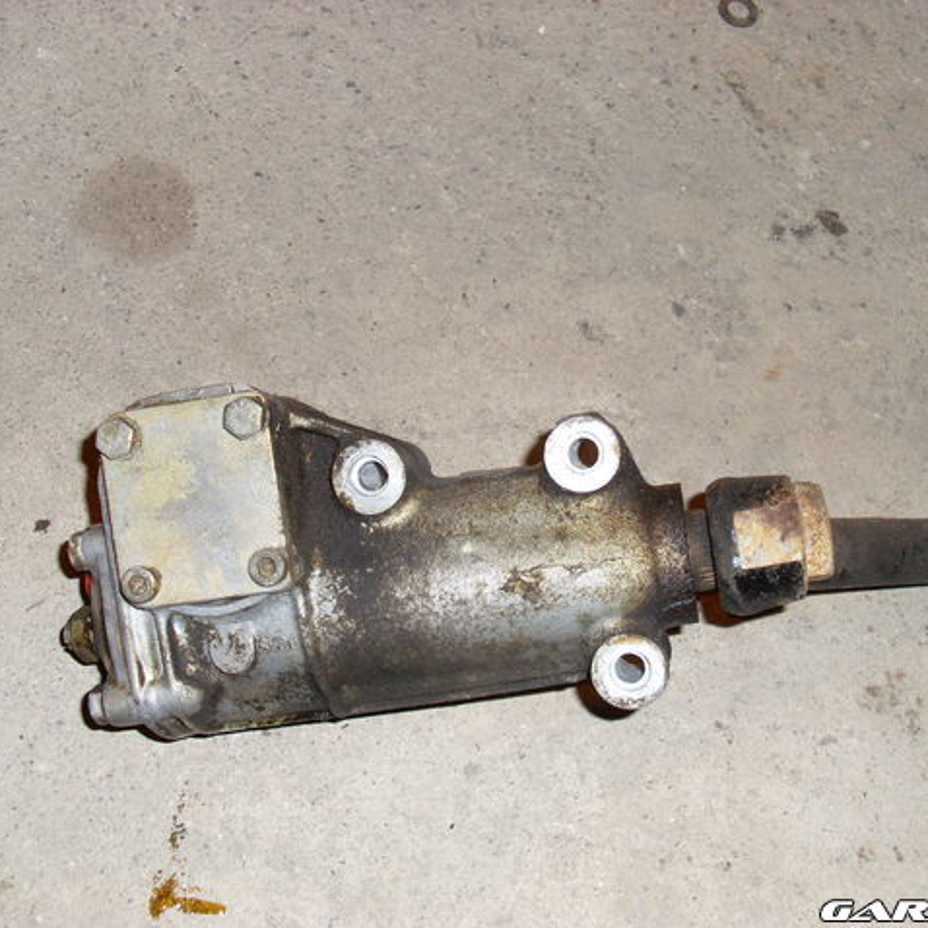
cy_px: 464
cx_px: 532
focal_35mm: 45
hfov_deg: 37.5
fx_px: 1365
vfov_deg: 37.6
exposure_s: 1/45
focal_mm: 6.3
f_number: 3
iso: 100
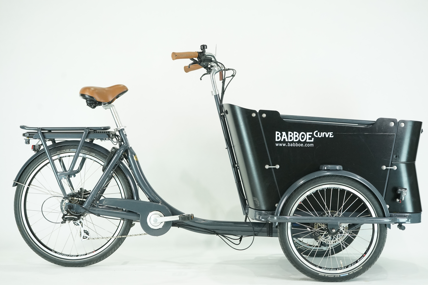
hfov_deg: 36.2
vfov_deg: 24.6
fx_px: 654
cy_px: 142
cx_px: 214
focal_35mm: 55
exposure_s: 1/200
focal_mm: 55
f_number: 5.6
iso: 2500
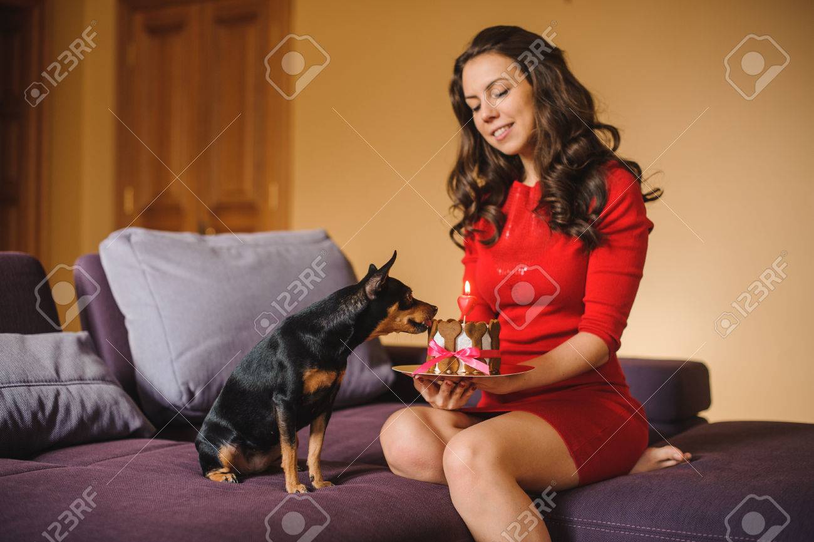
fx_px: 1130
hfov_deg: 39.6
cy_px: 271
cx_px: 407
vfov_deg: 27.0
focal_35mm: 50
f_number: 2.2
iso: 400
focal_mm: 50
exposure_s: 1/160
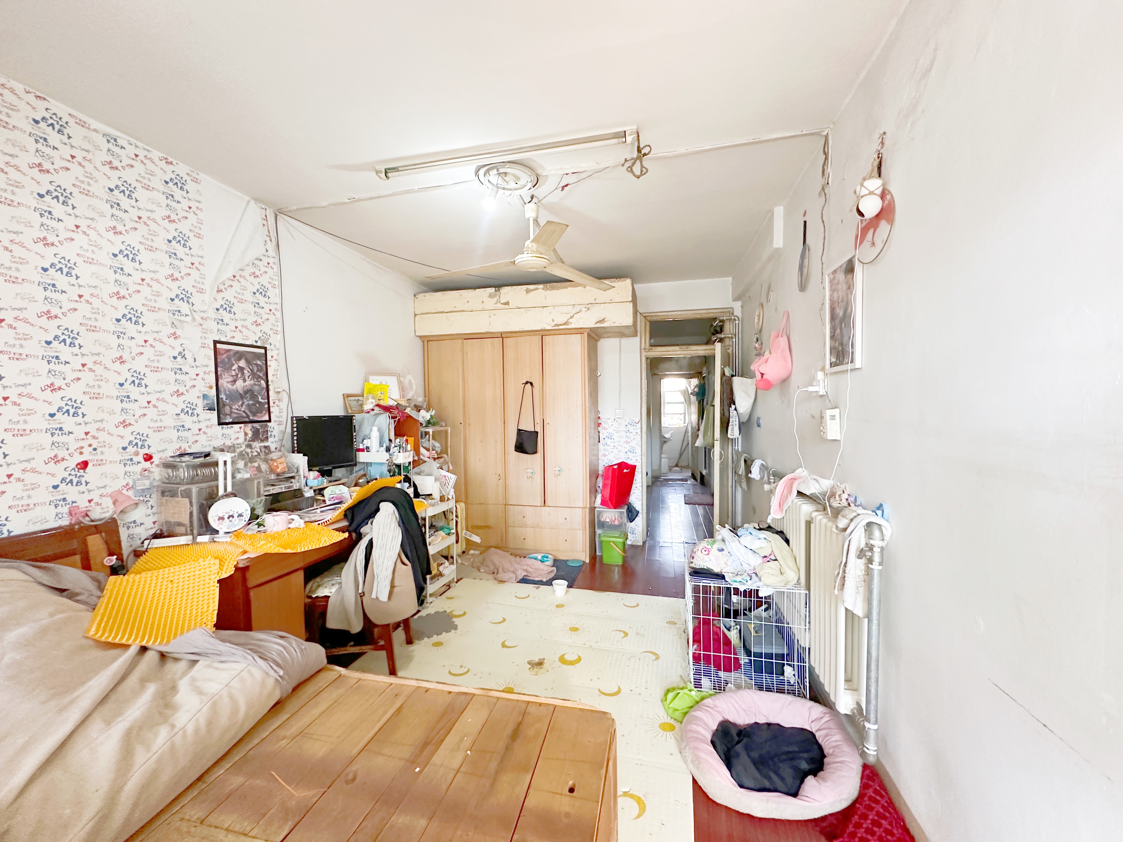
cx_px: 562
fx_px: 454
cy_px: 421
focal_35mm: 14
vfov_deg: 85.7
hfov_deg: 102.1
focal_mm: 2.22
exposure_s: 1/60
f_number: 2.2
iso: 500
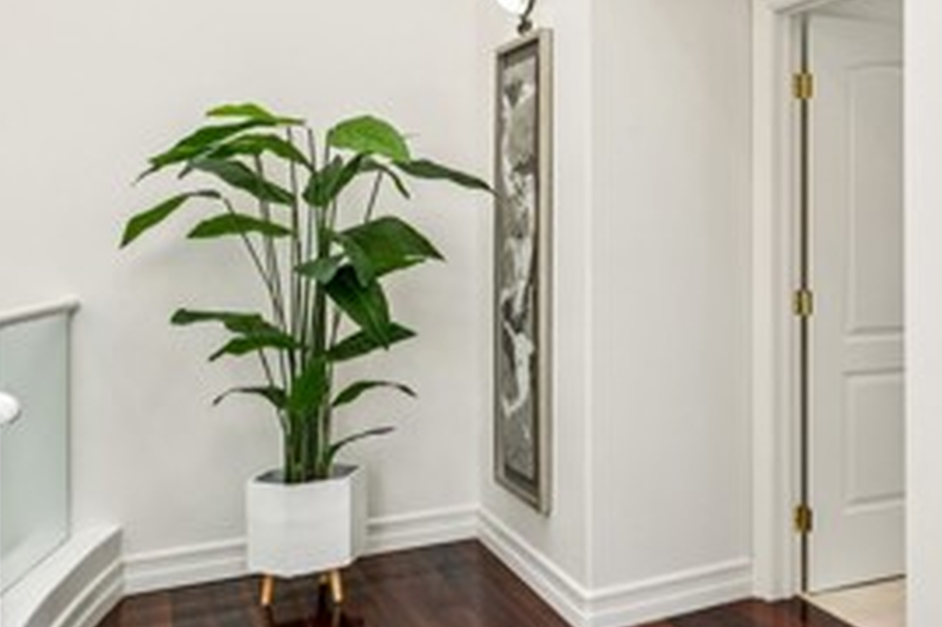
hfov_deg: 45.2
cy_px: 228
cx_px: 840
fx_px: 1019
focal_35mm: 39
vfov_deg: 34.0
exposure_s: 1/8
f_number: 13
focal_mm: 16.4
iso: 100
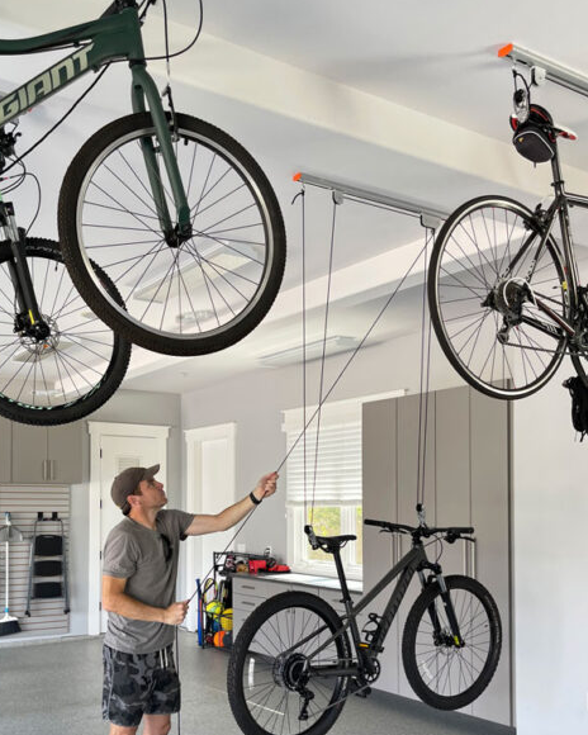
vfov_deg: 48.3
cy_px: 489
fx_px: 805
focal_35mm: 37
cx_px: 251
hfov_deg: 40.0
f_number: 1.6
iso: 50
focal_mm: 5.1
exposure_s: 1/121
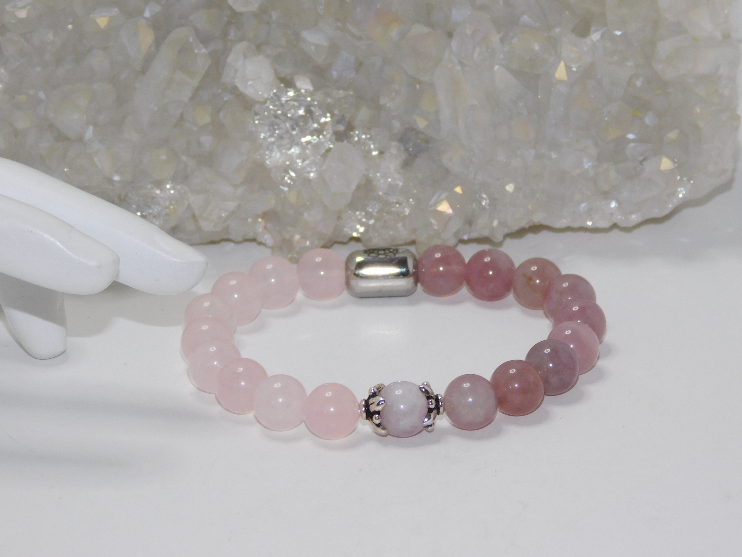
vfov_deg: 8.7
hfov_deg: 11.6
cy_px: 278
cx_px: 371
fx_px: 3644
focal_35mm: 170
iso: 200
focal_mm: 30.1
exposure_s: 1/60
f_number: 5.3
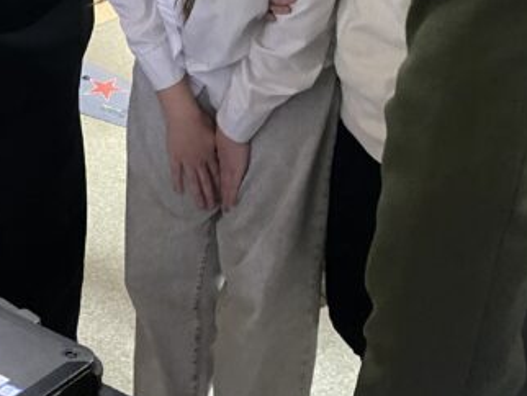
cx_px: -56
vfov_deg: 19.4
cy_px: -60
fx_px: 1097
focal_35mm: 72
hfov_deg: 25.1
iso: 800
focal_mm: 4.25
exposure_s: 1/25
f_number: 1.8
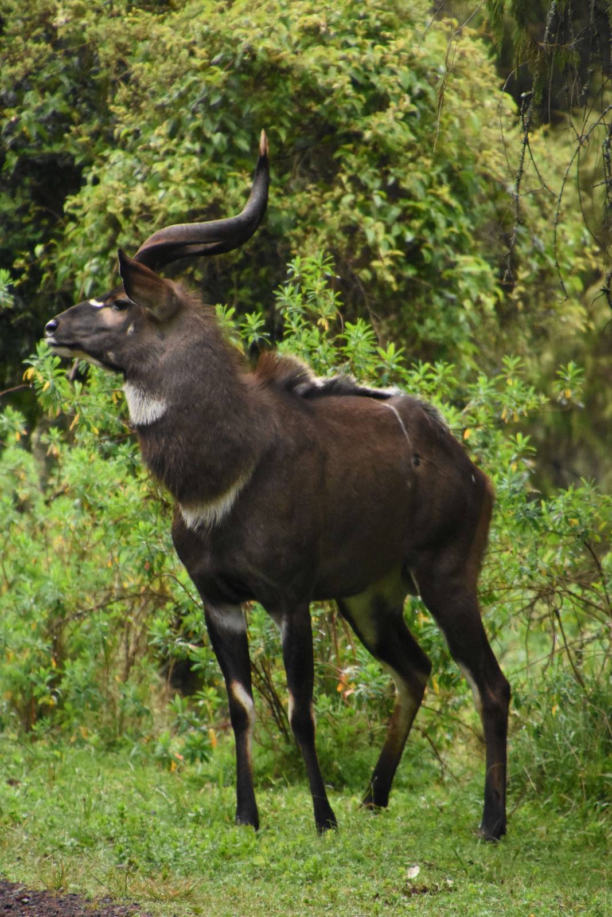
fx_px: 11472
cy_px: 458
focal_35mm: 450
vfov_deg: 4.6
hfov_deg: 3.1
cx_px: 306
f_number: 6.3
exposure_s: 1/125
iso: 5000
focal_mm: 300
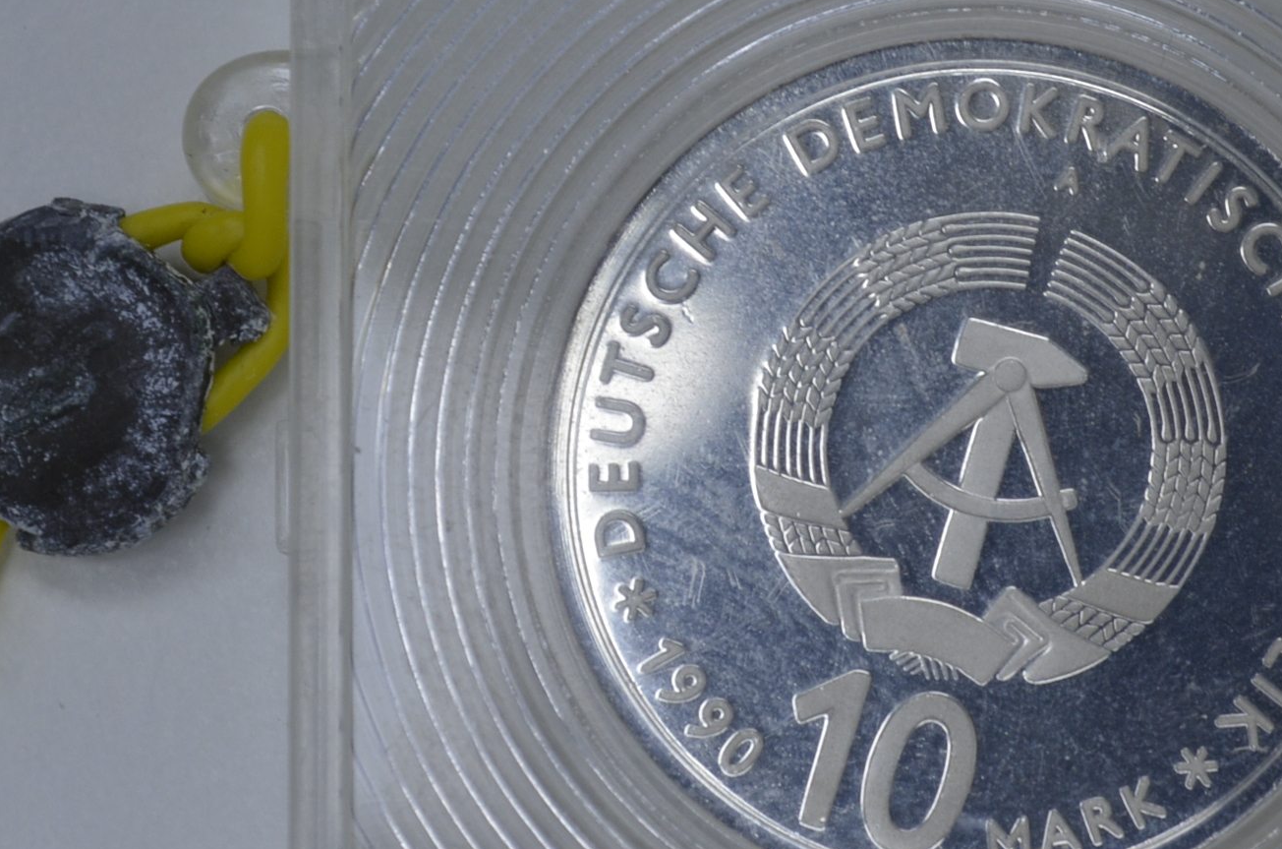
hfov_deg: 13.1
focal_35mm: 156
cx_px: 989
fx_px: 5541
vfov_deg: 8.8
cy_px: 375
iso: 250
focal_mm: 55
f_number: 8
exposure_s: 1/60
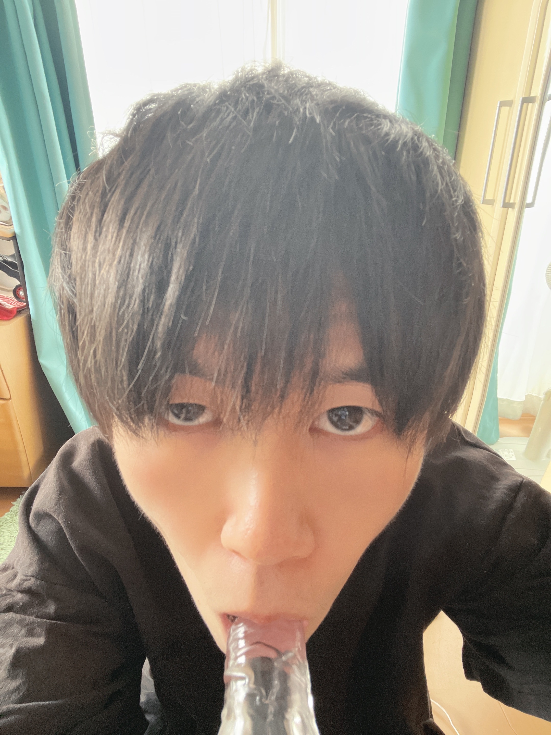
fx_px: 488
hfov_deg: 58.9
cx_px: 276
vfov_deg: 73.9
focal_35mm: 23
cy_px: 368
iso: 500
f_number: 2.2
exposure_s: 1/30
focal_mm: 2.71
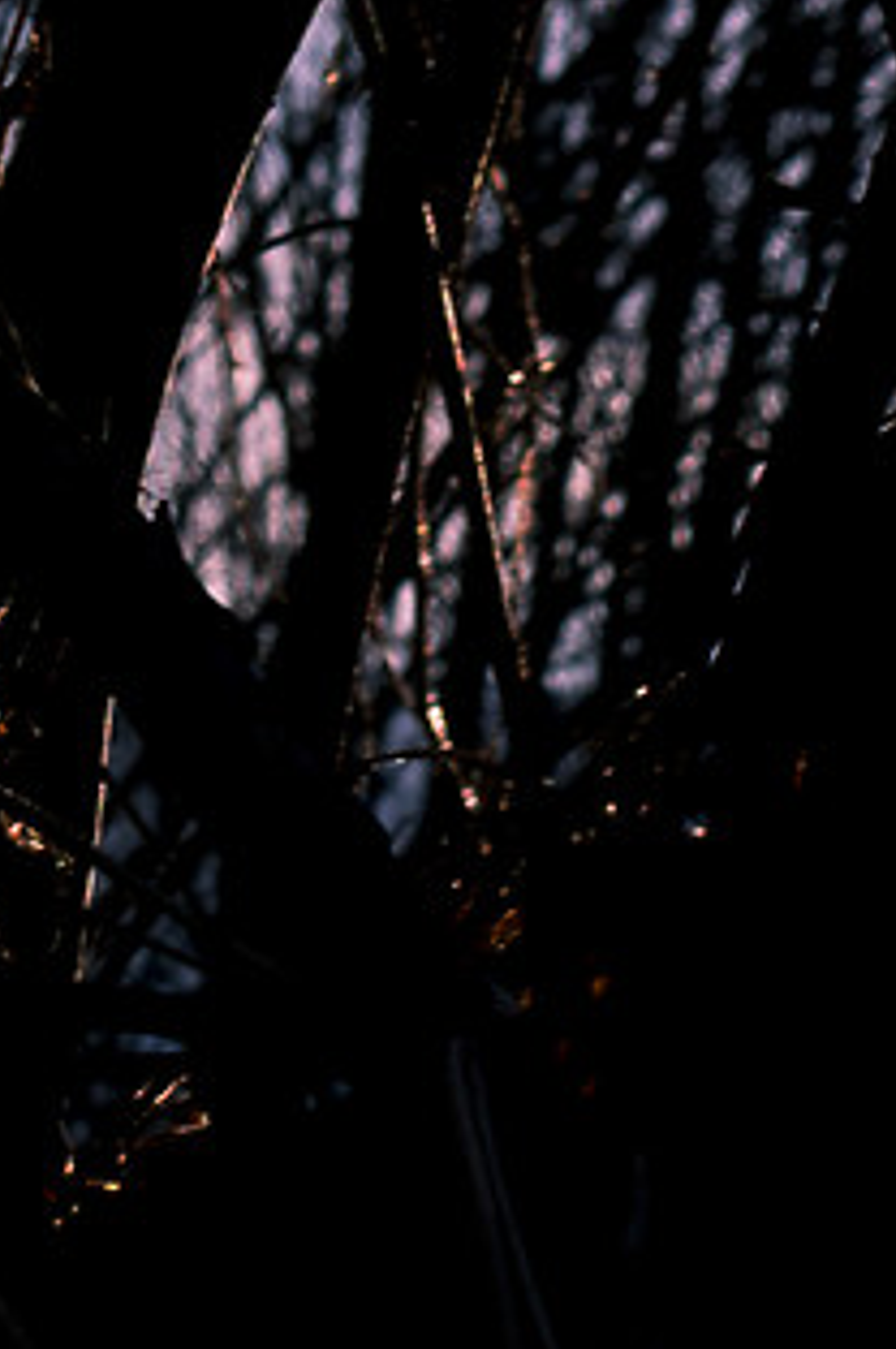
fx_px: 13350
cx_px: 4351
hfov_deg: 3.5
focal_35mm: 357
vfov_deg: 5.7
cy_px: -638
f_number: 11
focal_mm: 31
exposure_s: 1/400
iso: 100
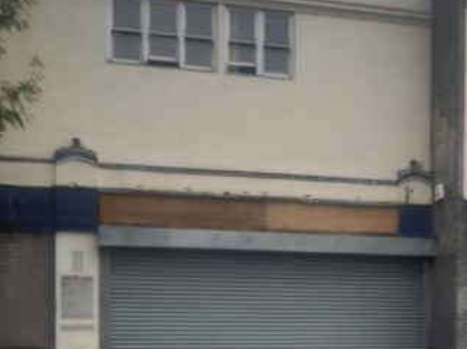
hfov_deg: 33.6
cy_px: 155
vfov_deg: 27.5
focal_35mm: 53
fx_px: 714
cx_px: 449
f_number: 1.7
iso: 40
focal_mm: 3.92
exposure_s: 1/1267
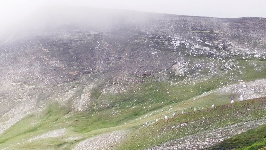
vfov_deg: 11.9
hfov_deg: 21.6
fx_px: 698
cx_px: 150
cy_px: 196
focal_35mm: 99
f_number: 3.8
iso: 80
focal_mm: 8
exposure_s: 1/400
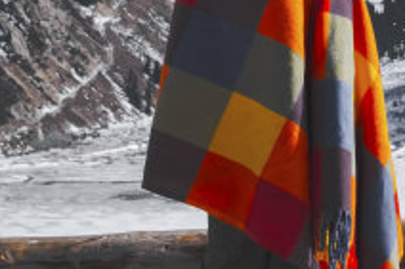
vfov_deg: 7.7
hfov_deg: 11.5
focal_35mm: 176
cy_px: -36
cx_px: 470
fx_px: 1978
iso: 800
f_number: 11
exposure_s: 1/950
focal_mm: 40.7
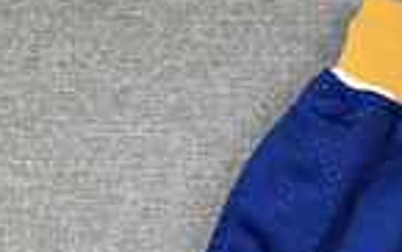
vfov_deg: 11.8
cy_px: 458
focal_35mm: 102
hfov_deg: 18.0
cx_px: 613
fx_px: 1119
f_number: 1.8
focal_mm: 3.99
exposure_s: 1/33
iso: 25
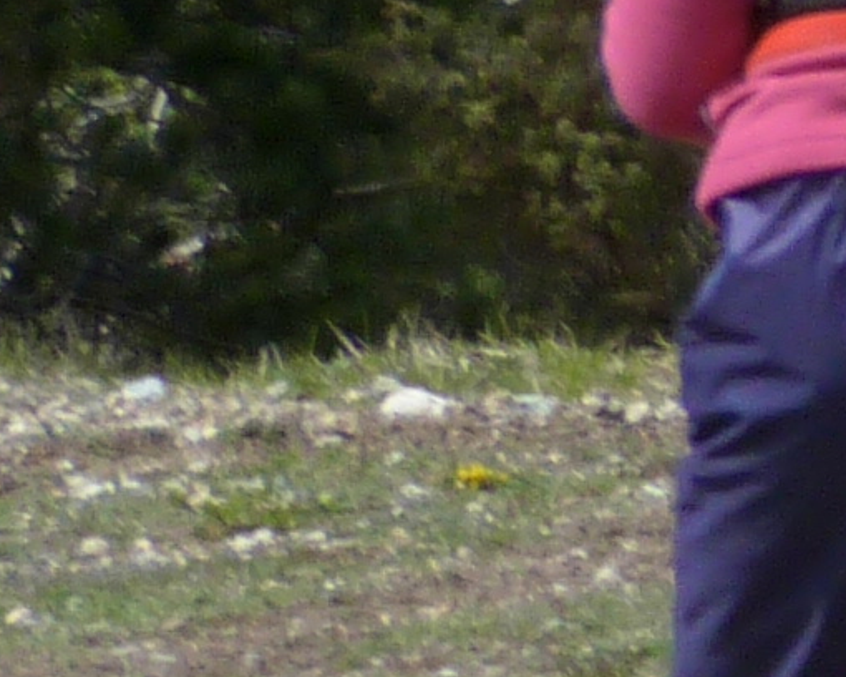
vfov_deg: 2.4
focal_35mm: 643
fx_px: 16100
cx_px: 3001
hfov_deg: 2.9
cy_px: -1233
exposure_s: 1/1000
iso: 100
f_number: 3.4
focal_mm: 15.1
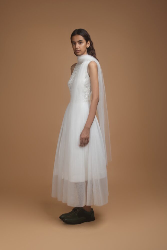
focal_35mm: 35
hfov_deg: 37.9
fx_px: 243
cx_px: 84
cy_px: 125
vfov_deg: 54.4
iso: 100
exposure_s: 1/125
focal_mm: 35
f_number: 14
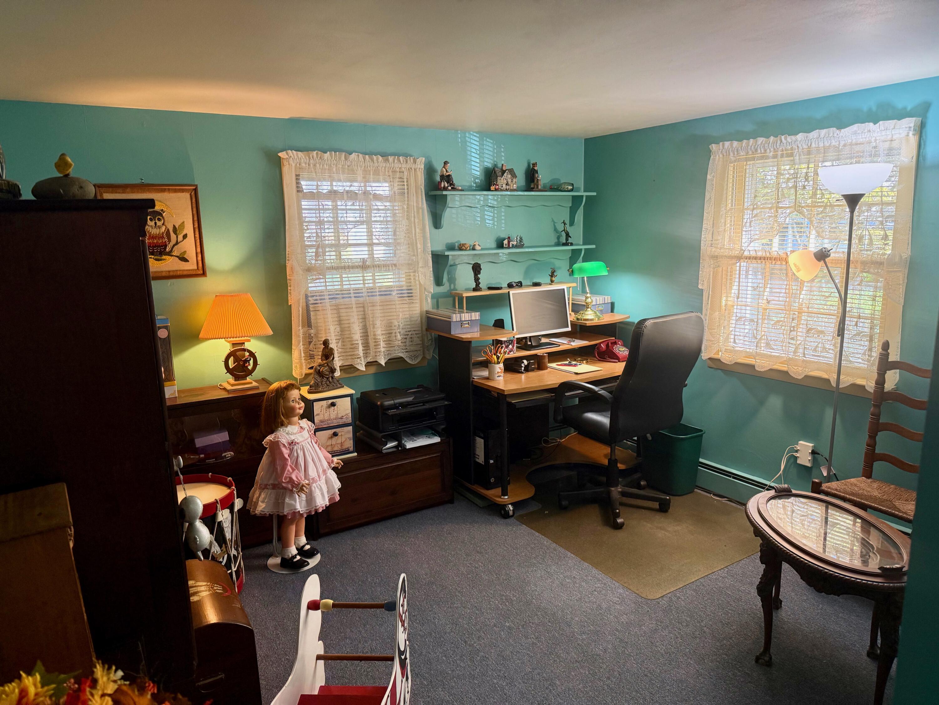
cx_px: 470
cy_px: 352
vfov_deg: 56.8
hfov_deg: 71.6
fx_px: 651
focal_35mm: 24
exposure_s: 1/60
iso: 250
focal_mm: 6.76
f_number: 1.78
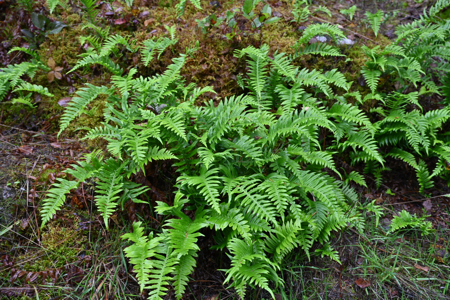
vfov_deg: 37.9
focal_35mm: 35
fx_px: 437
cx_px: 225
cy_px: 150
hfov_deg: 54.4
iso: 100
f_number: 7.1
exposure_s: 1/40
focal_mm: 35
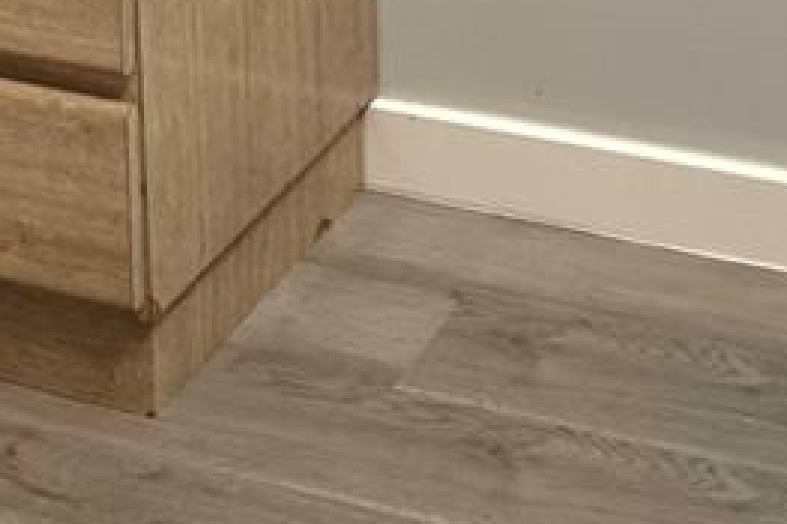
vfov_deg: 9.4
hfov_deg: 17.7
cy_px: -1075
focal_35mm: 114
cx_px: 694
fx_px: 2491
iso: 160
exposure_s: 1/60
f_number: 1.78
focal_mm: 6.76
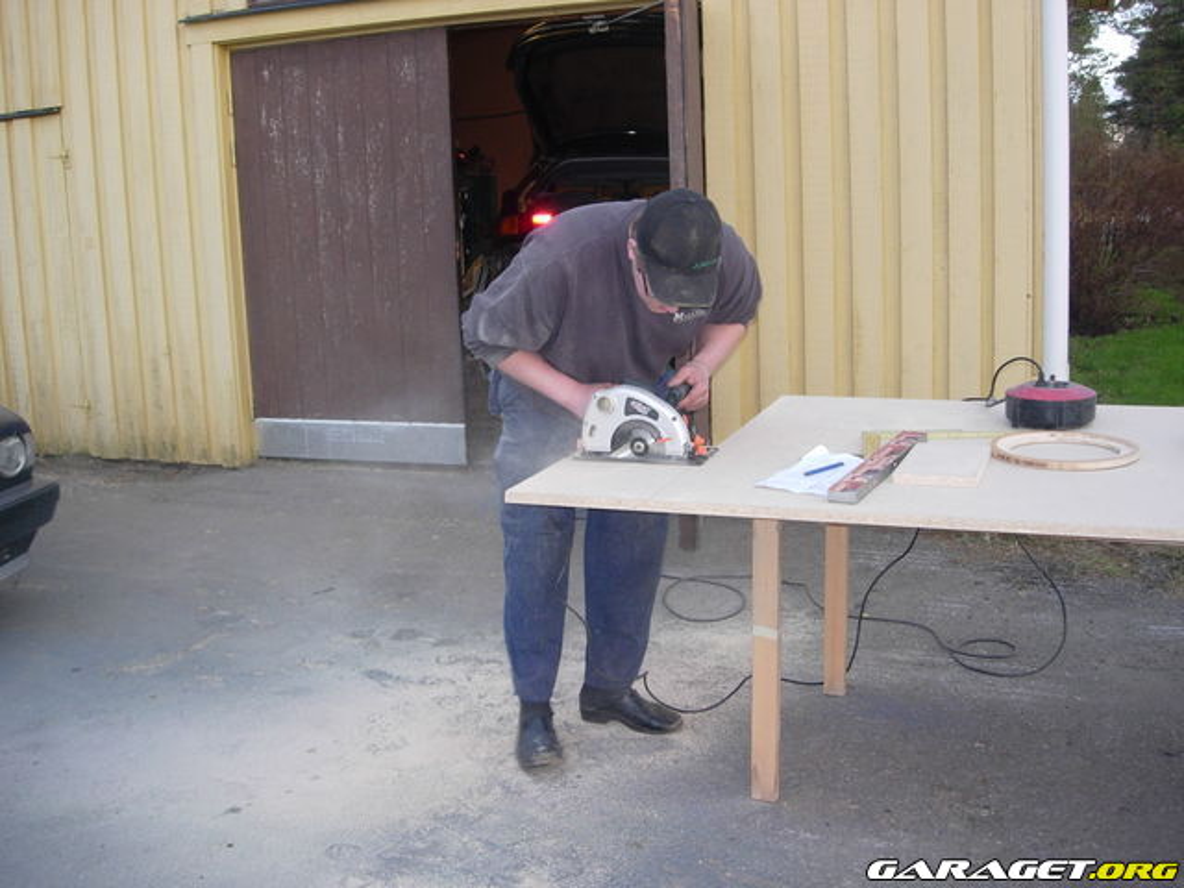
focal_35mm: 38
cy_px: 444
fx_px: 1300
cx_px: 592
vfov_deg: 37.7
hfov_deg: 49.0
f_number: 2.8
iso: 79
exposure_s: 1/69.7
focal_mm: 7.8
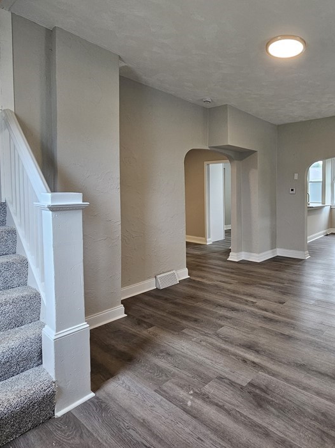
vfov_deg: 84.5
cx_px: 264
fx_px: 245
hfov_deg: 63.2
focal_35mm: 19
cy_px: 204
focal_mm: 2.2
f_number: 2.2
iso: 160
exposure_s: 1/60
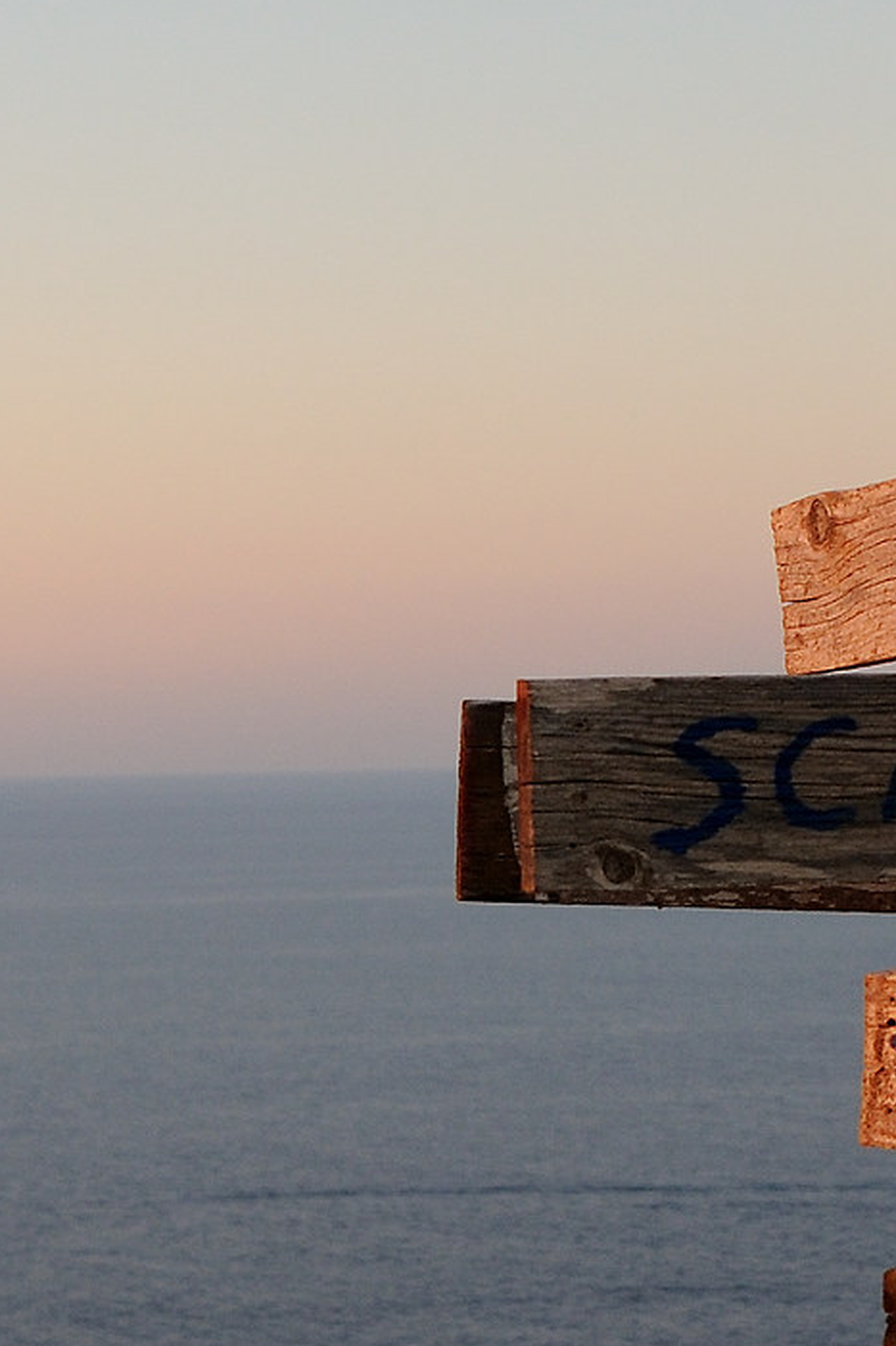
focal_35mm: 123
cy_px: 1016
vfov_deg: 16.6
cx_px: 785
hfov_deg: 11.1
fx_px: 4598
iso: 200
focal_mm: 24
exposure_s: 1/250
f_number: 4
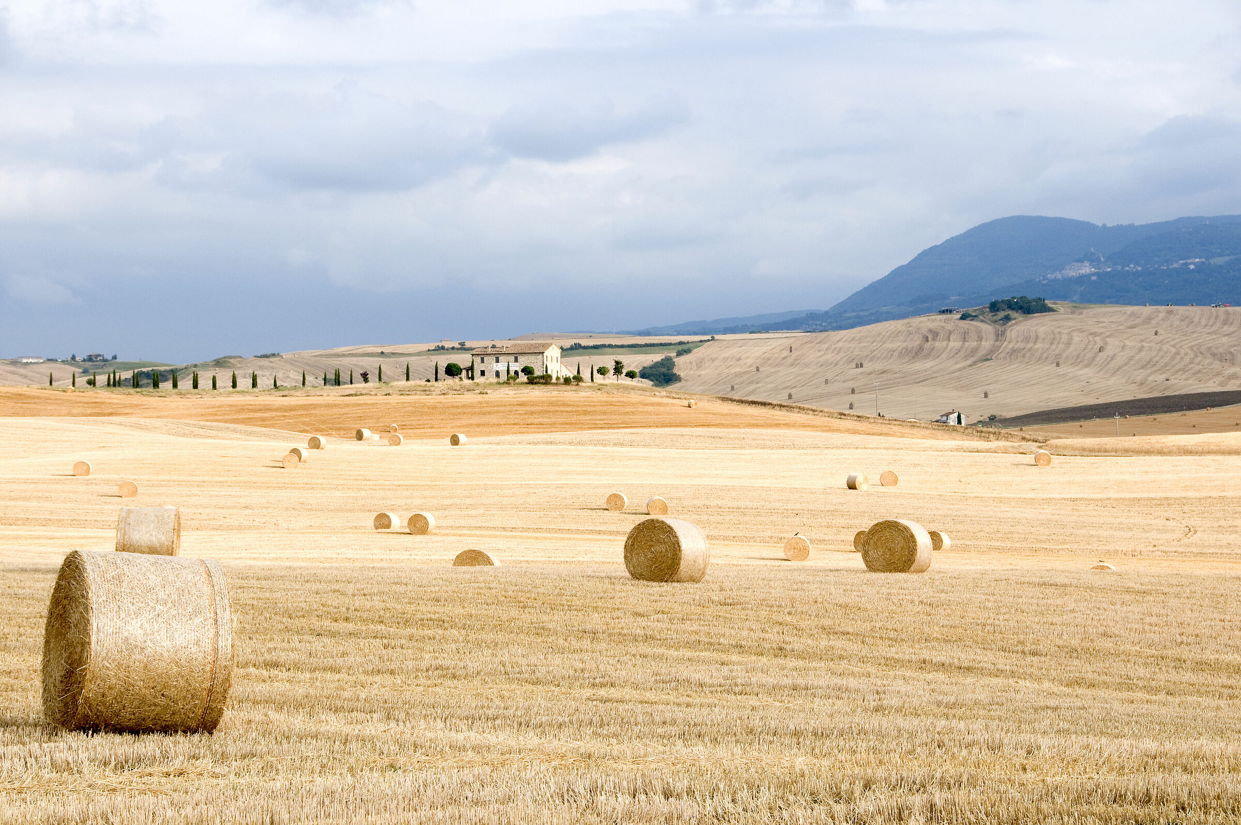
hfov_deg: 22.6
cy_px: 412
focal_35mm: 90
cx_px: 620
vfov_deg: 15.2
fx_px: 3099
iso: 250
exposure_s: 1/320
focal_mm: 60
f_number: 10
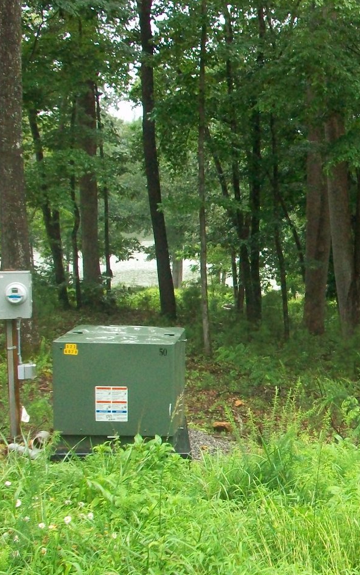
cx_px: 428
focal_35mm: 58
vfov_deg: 35.1
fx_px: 910
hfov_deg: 20.9
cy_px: 296
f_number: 2.8
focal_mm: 5.7
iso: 233
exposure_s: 1/125
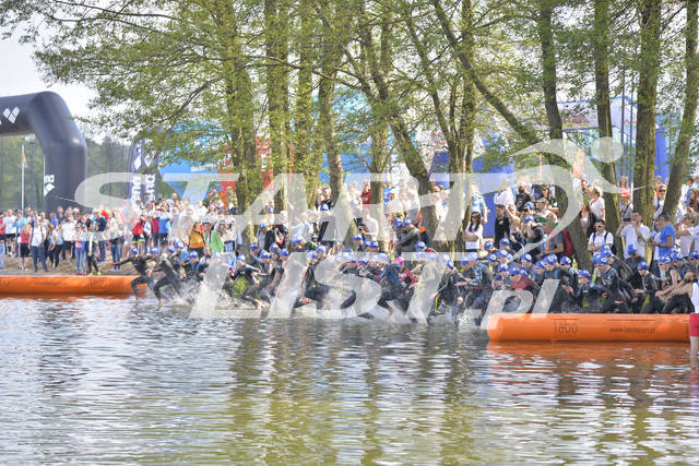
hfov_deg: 13.7
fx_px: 2913
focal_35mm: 150
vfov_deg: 9.2
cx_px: 350
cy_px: 233
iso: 800
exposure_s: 1/1600
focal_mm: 150
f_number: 5.6
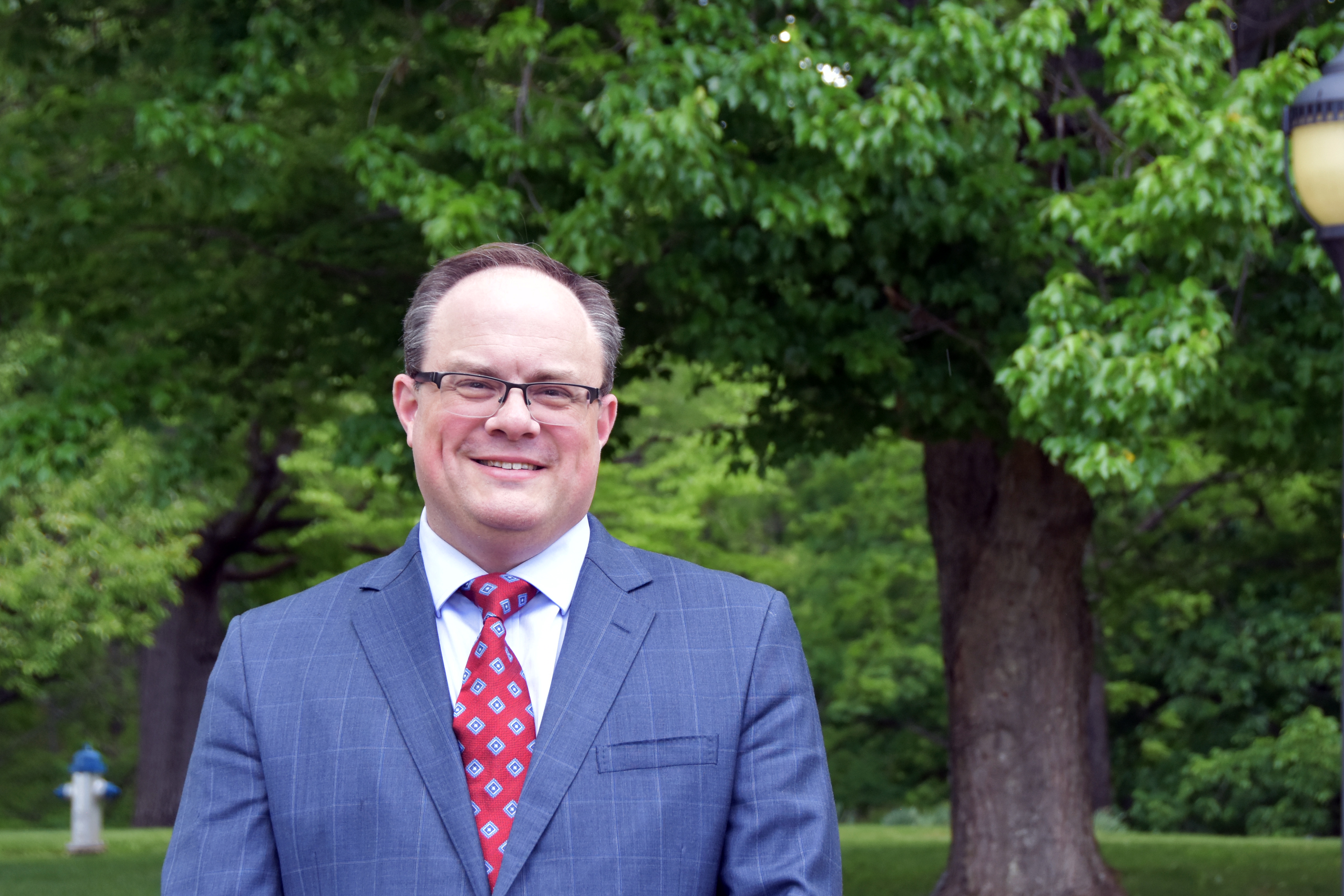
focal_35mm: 104
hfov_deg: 19.6
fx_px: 3882
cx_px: 799
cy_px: 465
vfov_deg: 13.2
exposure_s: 1/250
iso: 800
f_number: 8
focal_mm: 56
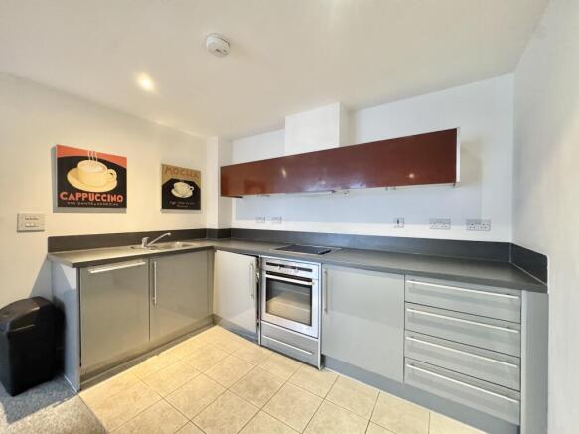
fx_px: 234
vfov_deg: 85.7
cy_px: 217
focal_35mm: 14
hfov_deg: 102.1
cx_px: 290
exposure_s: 1/50
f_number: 2.2
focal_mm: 2.22
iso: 1000
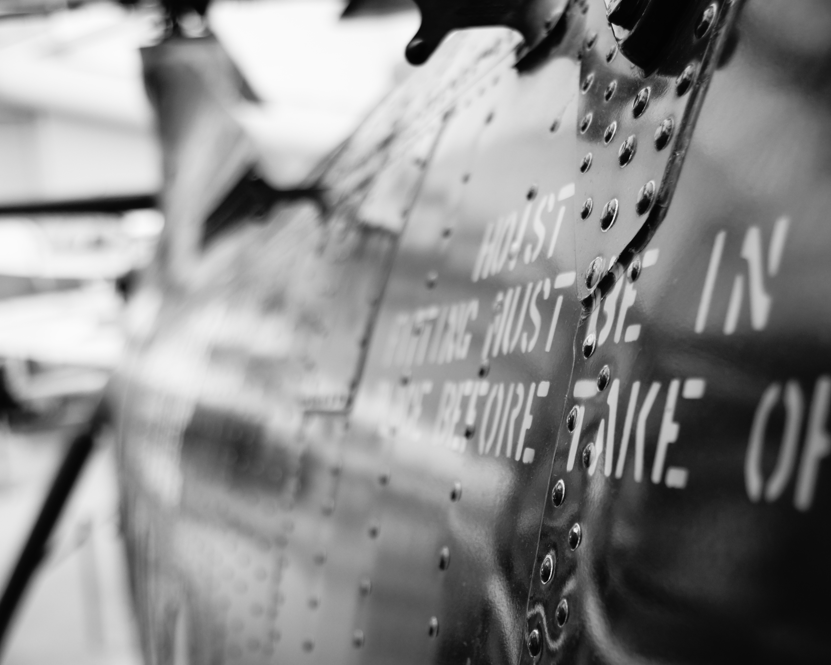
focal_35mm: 51
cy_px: 333
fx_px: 1254
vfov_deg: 29.7
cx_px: 493
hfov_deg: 36.5
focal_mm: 30
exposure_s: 1/50
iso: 160
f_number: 4
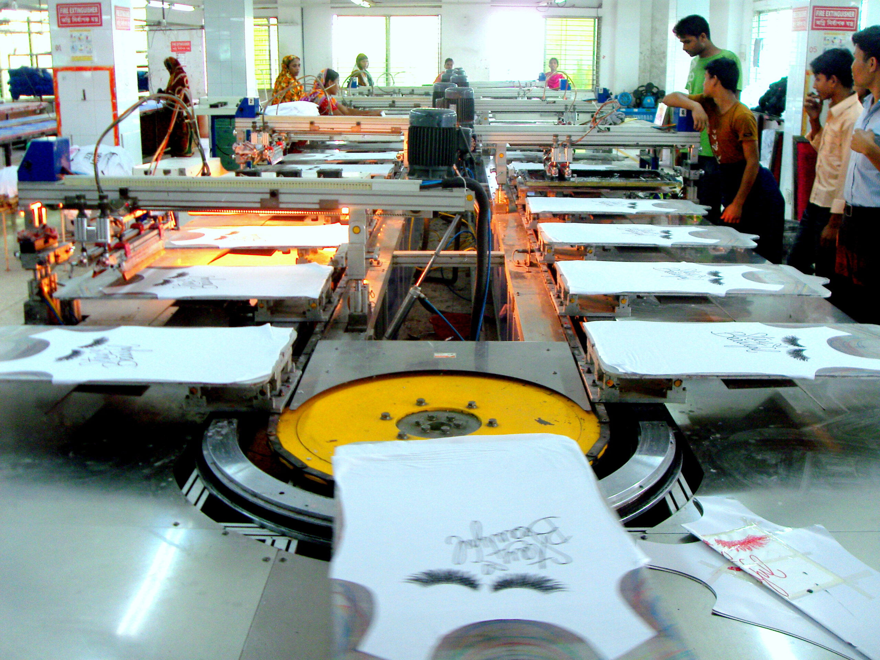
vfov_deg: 38.7
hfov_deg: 50.1
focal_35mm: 37
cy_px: 330
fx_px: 941
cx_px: 440
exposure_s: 1/40
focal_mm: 6.2
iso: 100
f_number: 2.8
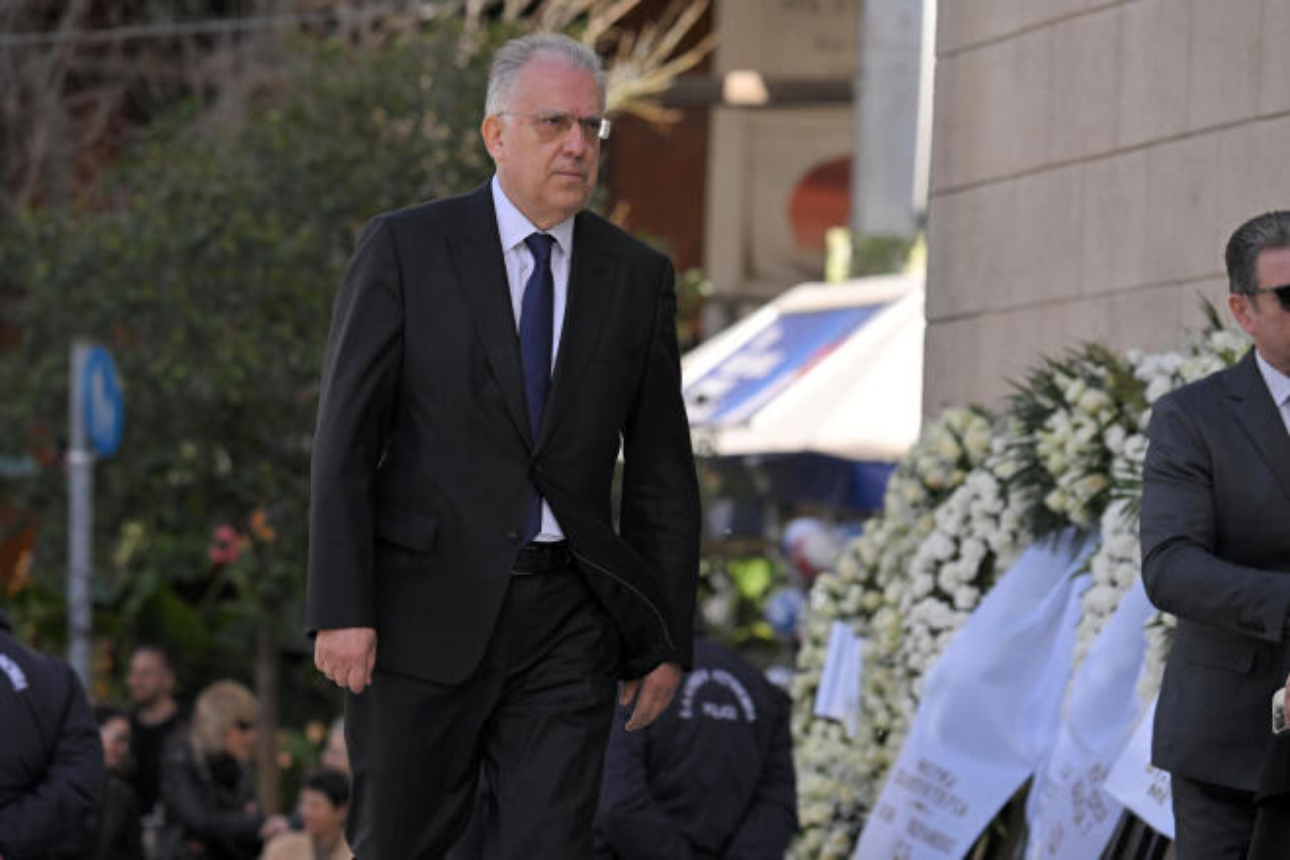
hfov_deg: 9.8
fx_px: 7524
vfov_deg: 6.5
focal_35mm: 210
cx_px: 645
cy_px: 430
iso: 360
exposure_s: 1/800
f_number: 6.3
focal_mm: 210
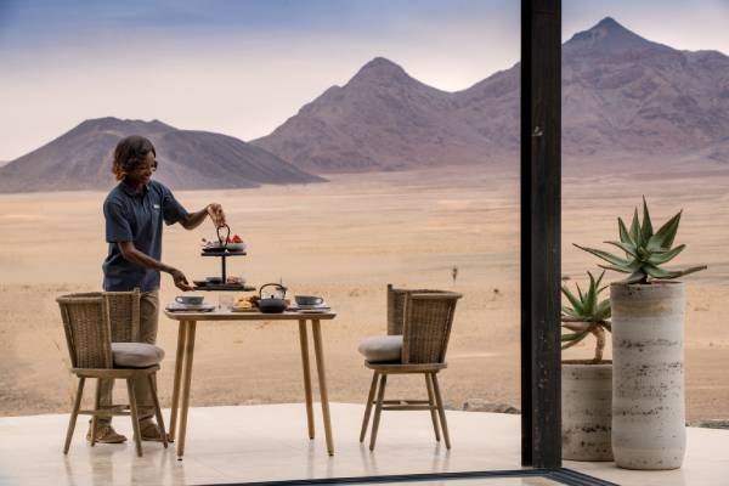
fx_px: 2227
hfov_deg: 18.6
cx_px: 364
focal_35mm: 110
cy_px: 243
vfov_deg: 12.5
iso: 200
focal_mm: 110
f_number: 9.5
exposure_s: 1/90
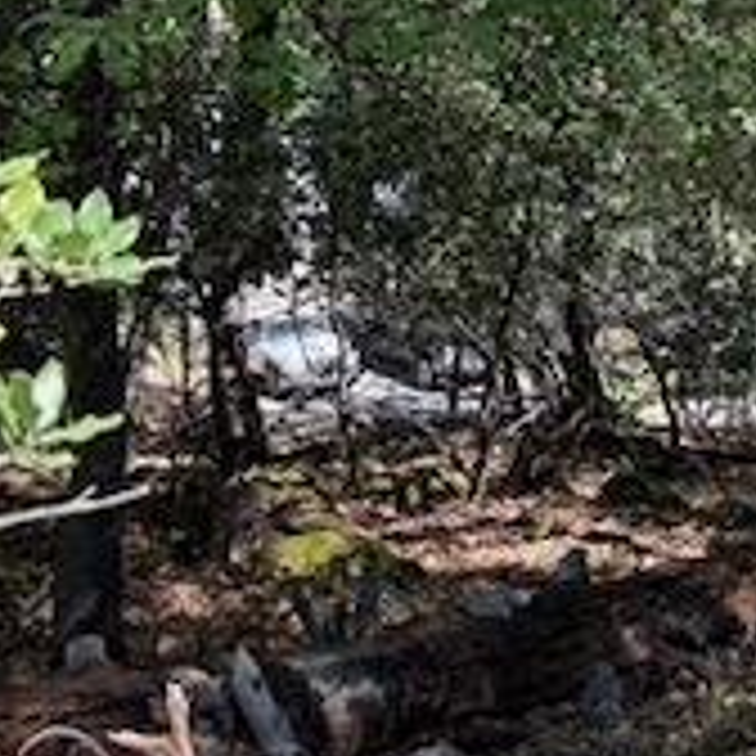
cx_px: 999
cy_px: 90
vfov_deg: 21.0
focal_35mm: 81
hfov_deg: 19.6
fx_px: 2001
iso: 100
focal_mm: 6.76
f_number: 1.78
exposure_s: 1/539
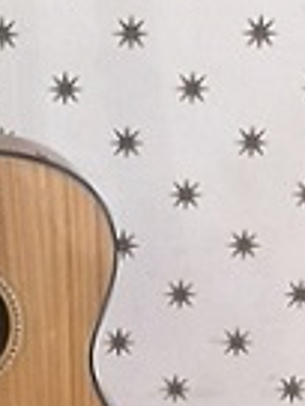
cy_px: 93
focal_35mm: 100
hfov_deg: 14.5
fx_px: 1175
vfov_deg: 19.5
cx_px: -16
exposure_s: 1/30
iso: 100
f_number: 2.2
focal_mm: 4.15
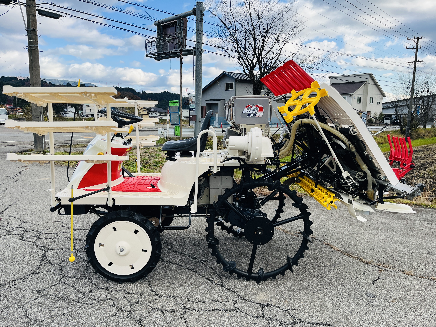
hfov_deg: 67.3
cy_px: 164
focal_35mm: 26
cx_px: 218
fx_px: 327
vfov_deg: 53.1
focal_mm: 5.1
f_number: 1.6
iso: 50
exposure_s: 1/943
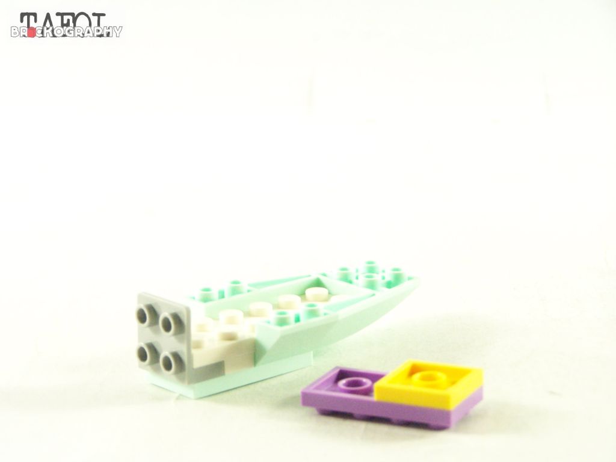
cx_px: 308
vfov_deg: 12.7
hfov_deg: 16.8
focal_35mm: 117
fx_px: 2082
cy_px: 231
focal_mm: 19.4
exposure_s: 1/60
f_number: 3.2
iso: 400
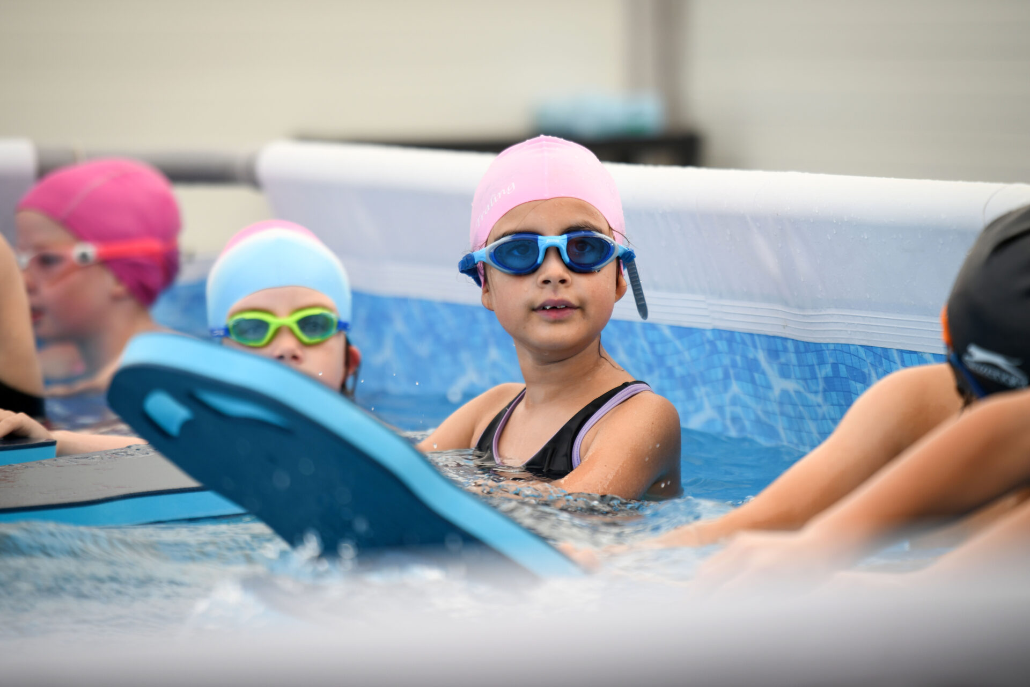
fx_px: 5293
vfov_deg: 7.4
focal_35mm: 185
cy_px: 344
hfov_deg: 11.1
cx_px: 515
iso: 200
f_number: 2.8
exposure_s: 1/320
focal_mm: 185
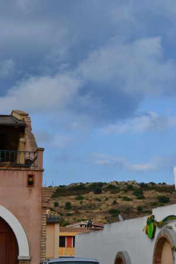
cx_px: 88
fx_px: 605
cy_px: 132
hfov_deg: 16.6
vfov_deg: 24.6
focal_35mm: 82
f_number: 11
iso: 400
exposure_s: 1/500
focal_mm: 55
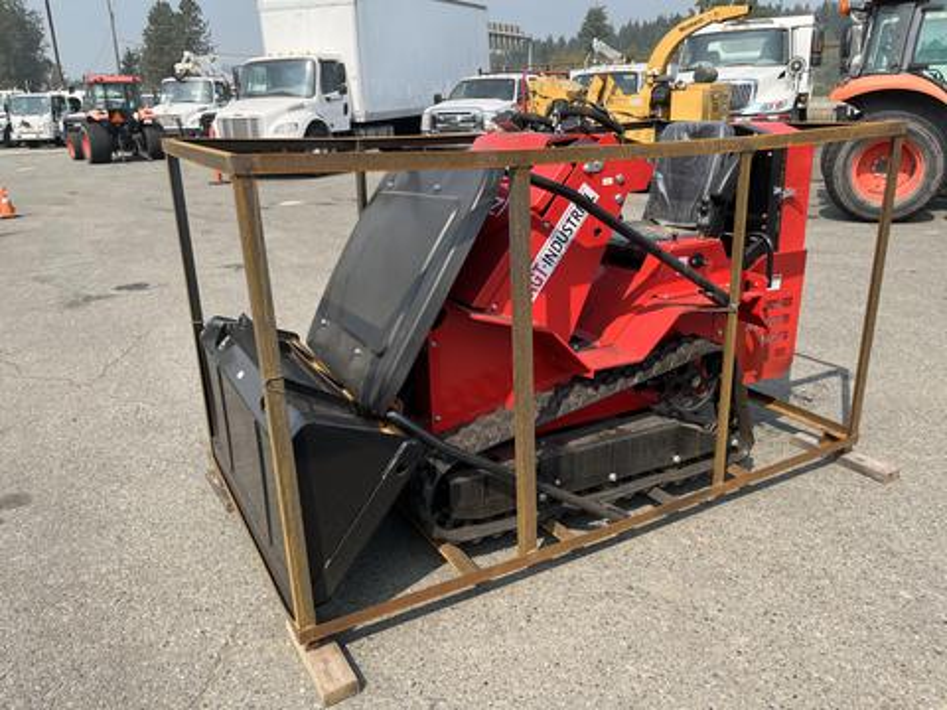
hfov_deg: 67.3
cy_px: 355
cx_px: 474
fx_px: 711
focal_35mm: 26
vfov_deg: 53.1
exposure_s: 1/1832
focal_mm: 5.1
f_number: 1.6
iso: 50
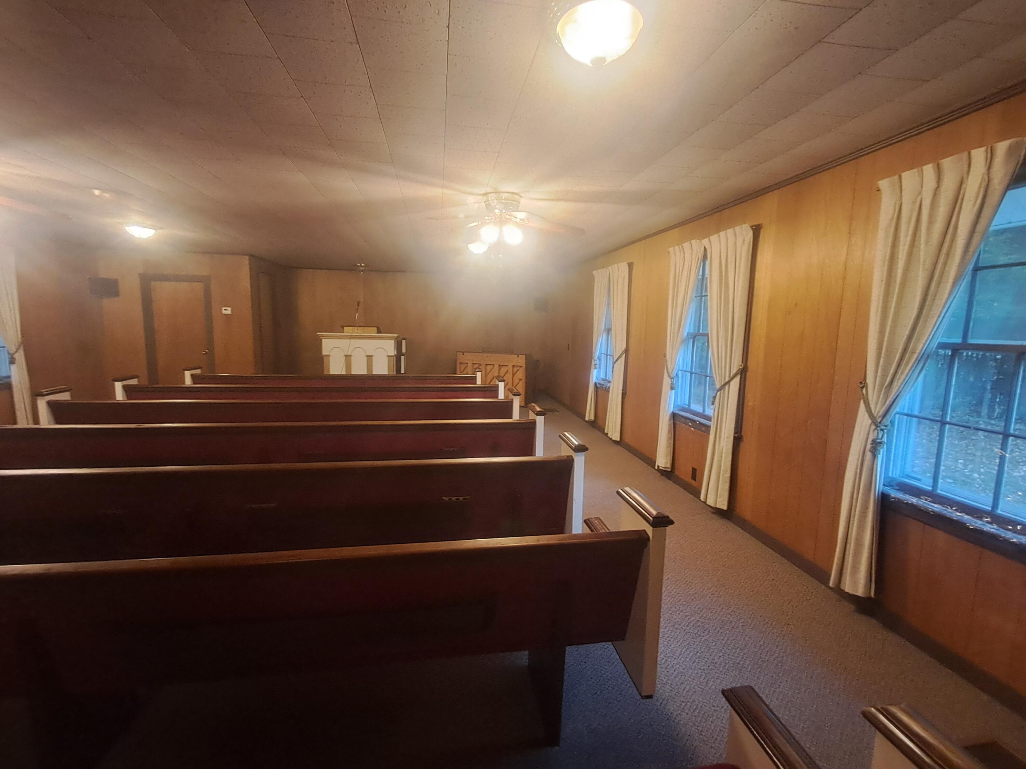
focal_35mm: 16
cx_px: 513
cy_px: 384
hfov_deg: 94.5
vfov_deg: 78.1
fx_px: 474
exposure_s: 1/25
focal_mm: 1.64
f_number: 2.2
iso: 200
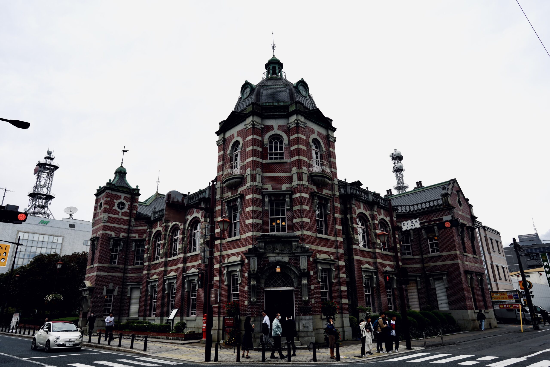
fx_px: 367
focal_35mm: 24
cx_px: 275
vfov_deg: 53.1
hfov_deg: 73.7
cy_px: 184
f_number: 9
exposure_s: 1/125
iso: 100
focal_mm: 24
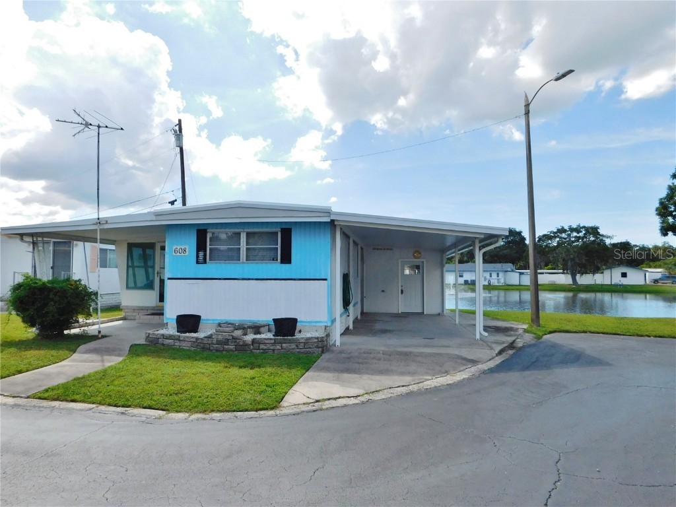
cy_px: 254
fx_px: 449
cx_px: 338
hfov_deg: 73.9
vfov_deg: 58.9
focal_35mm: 23
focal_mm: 4
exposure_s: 1/400
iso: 125
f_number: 6
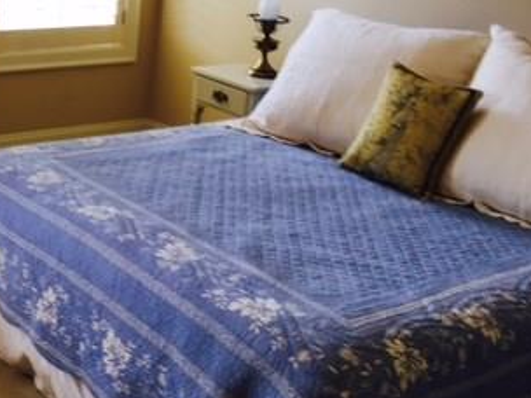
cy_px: 24
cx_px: -19
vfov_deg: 23.3
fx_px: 936
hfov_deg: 29.3
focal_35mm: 61
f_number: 2.2
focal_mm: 4.15
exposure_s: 1/30
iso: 32
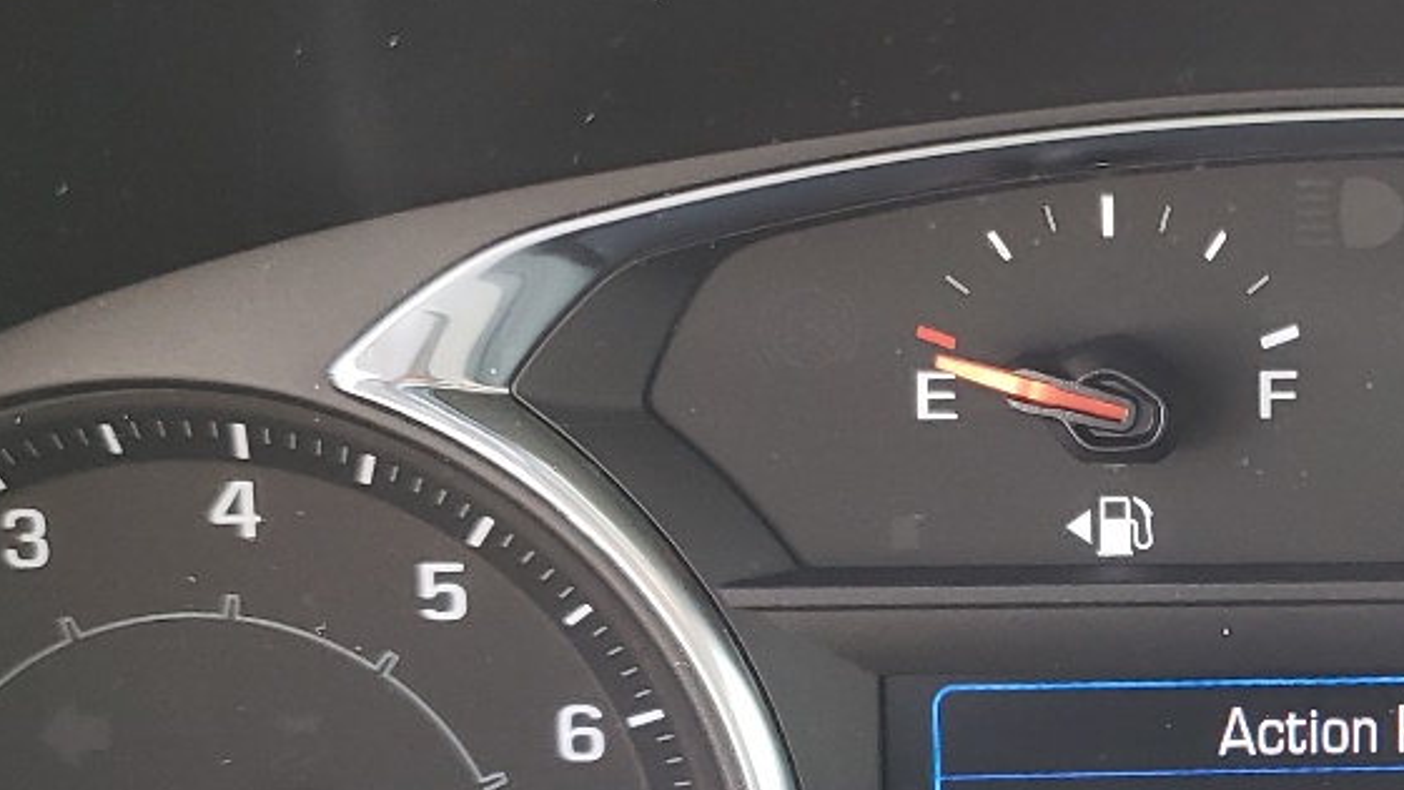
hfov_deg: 25.2
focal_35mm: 81
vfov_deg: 14.9
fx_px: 3016
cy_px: 569
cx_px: 1316
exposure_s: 1/100
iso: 80
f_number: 1.5
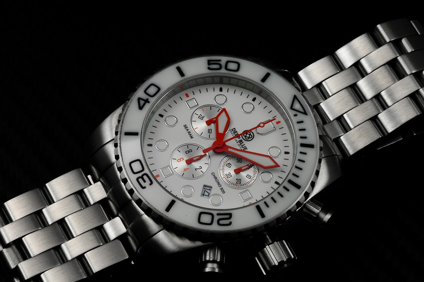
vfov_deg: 15.1
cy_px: 141
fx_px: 1059
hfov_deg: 22.6
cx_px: 212
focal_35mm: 90
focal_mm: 60
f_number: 36
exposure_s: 3
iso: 200
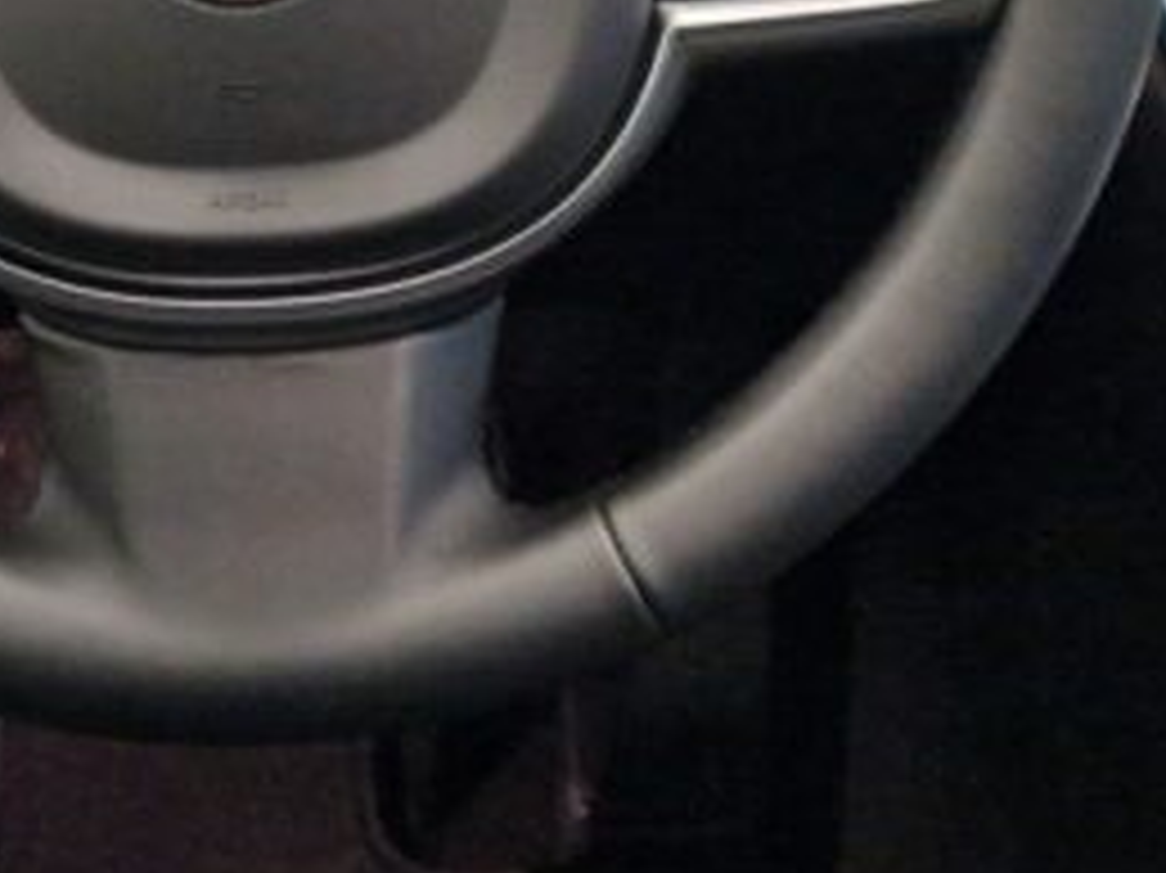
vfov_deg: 16.0
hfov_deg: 21.5
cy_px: 99
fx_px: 3064
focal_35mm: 91
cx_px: 545
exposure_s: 1/100
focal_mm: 5.4
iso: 1000
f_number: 1.8
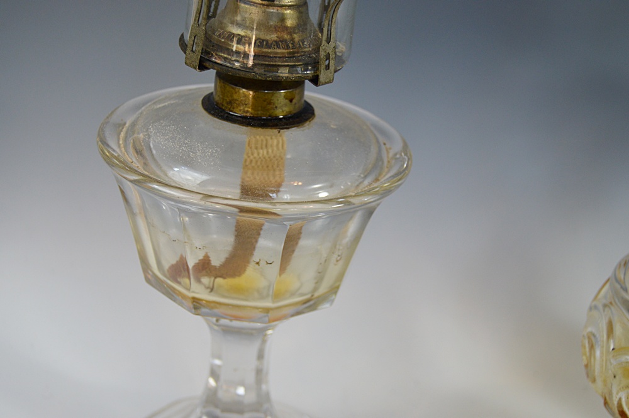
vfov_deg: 23.7
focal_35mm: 57
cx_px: 314
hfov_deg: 35.1
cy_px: 209
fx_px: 995
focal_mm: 38
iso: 560
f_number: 4.8
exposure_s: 1/60
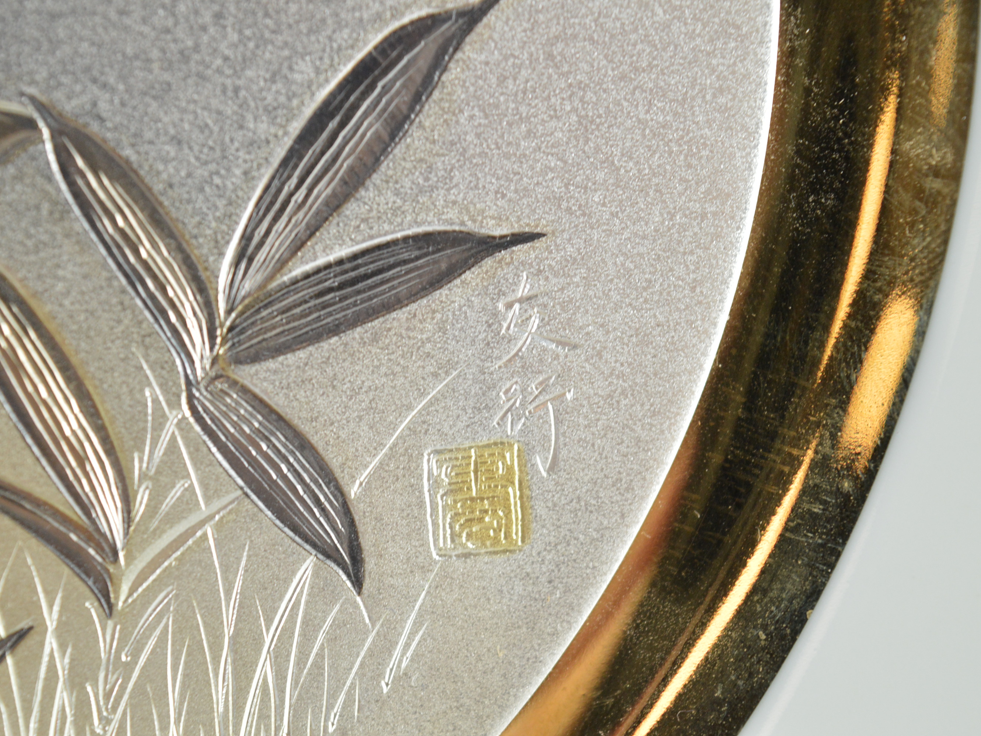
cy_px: 368
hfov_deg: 21.9
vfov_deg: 16.5
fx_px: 2538
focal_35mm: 90
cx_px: 496
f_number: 6.3
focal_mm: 55
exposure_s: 1/80
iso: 800
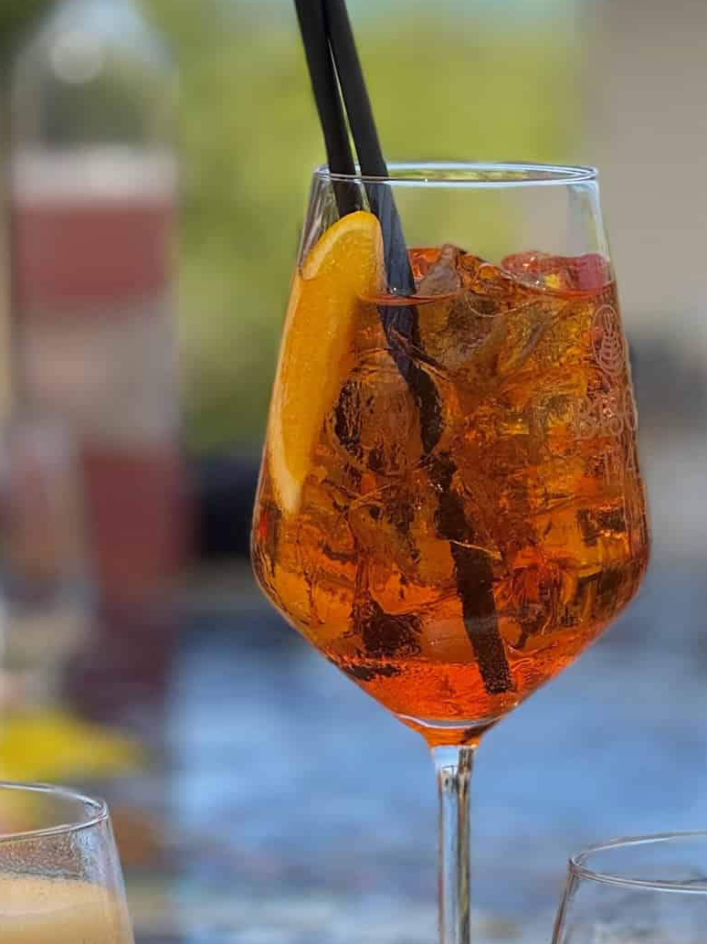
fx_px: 6485
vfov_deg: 8.3
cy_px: 456
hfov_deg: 6.2
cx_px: 347
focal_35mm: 238
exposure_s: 1/903
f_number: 2.8
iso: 64
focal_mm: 15.7
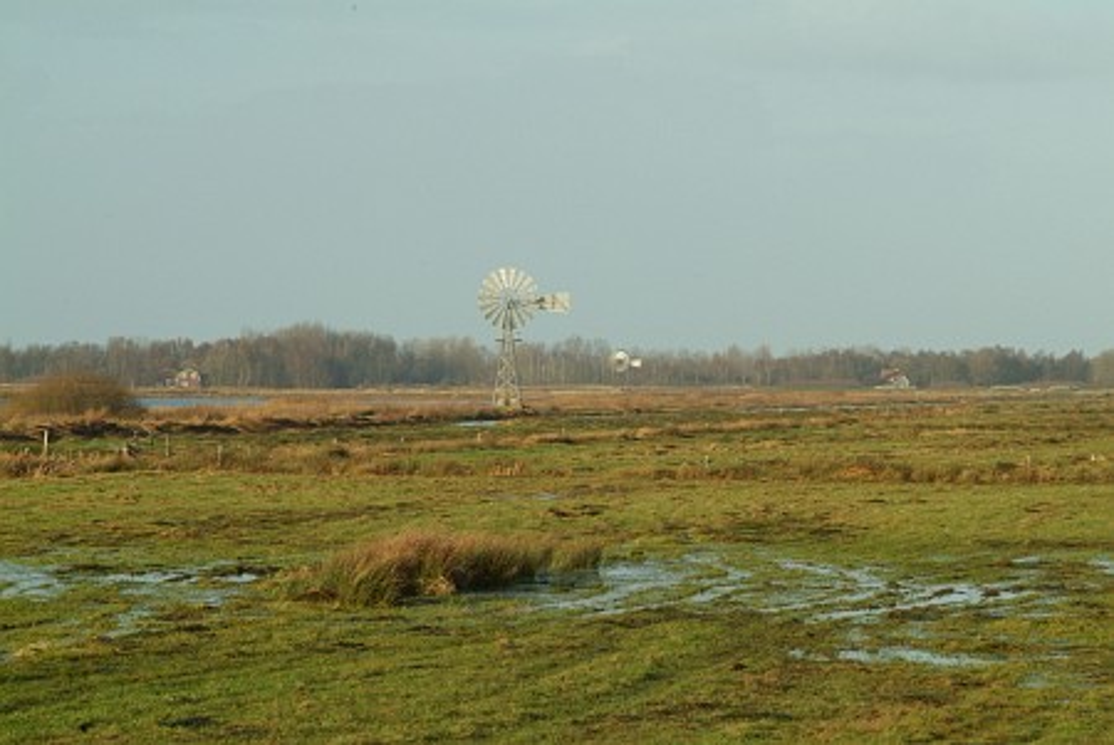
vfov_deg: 6.8
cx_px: 557
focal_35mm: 203
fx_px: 6288
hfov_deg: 10.1
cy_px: 372
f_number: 11
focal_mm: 135
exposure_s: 1/250
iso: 400
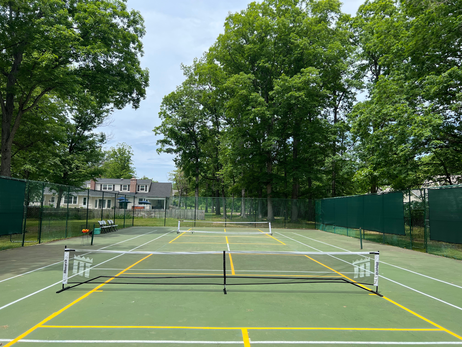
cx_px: 231
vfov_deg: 53.1
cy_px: 174
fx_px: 347
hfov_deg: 67.3
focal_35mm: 26
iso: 50
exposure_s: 1/2915
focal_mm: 5.7
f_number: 1.5
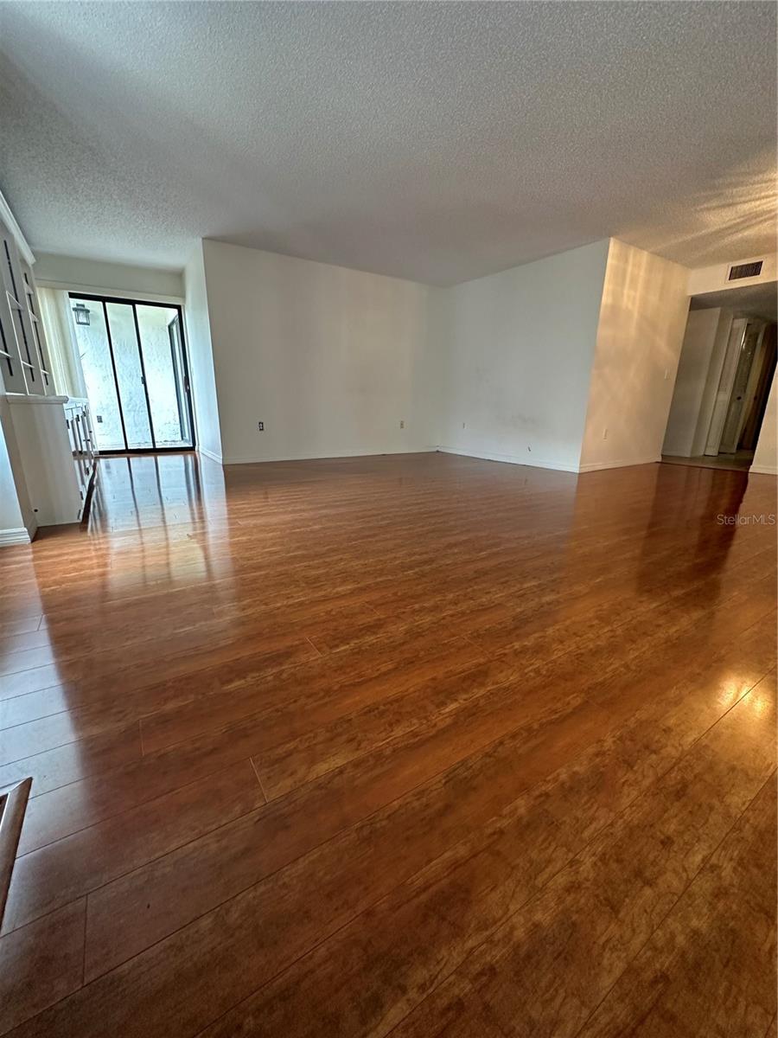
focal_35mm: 14
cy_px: 519
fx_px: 420
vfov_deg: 102.1
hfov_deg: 85.7
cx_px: 389
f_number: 2.2
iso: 320
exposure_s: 1/60
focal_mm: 2.22
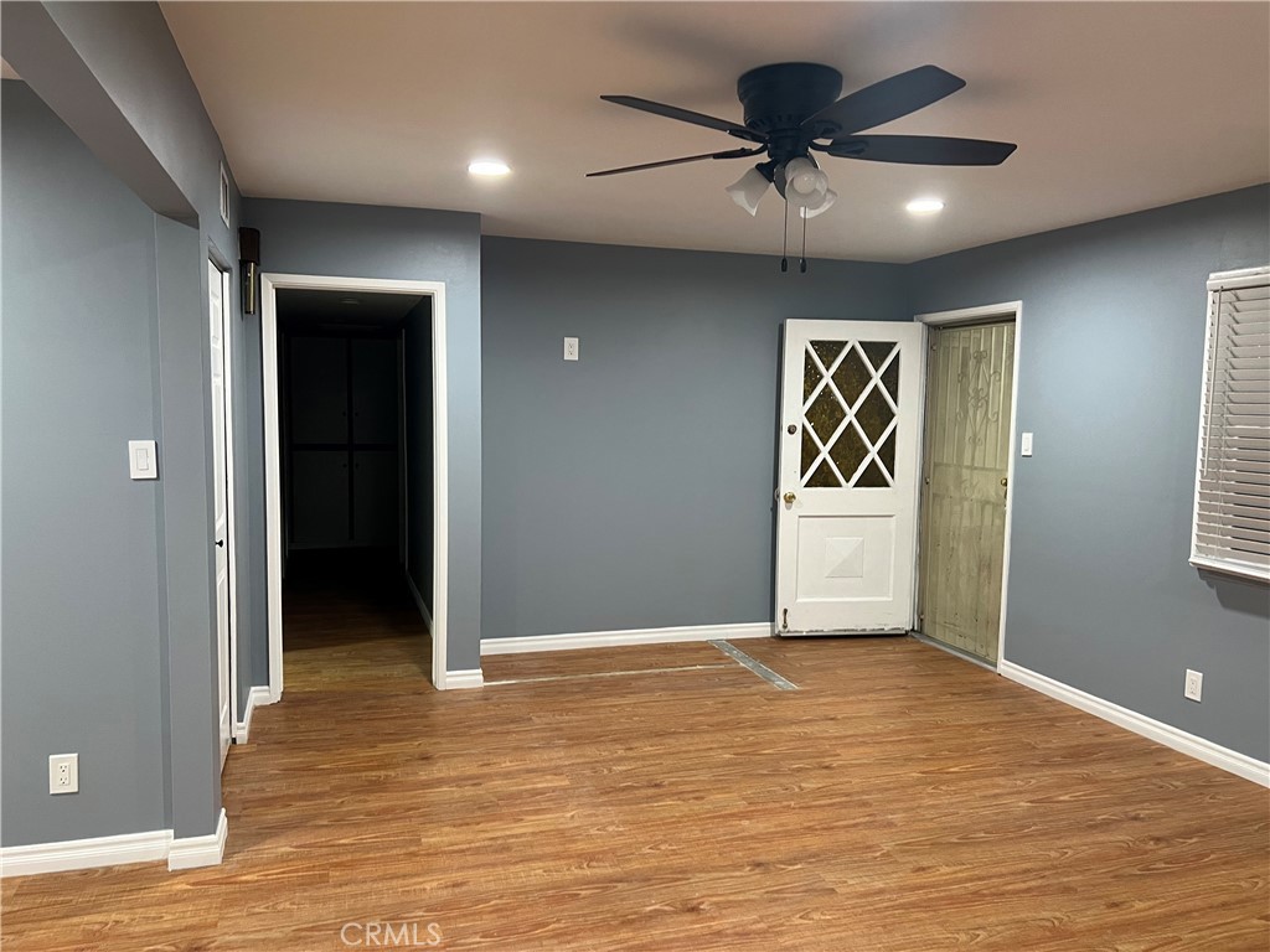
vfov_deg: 53.1
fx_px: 954
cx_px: 635
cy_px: 476
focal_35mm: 26
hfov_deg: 67.3
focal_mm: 5.7
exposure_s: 1/60
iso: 200
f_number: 1.5
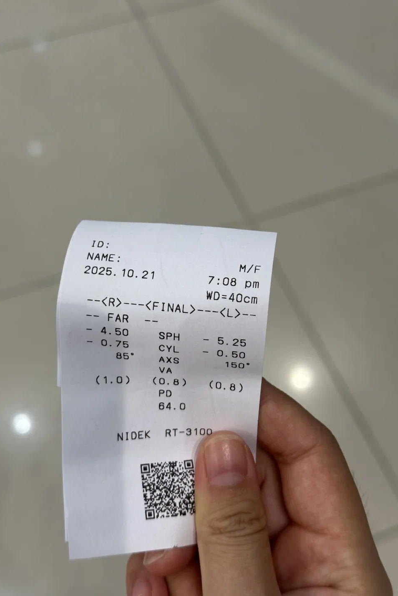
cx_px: 192
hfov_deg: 27.0
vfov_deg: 39.6
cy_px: 298
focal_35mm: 50
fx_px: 829
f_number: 1.78
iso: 50
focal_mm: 6.86
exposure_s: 1/149
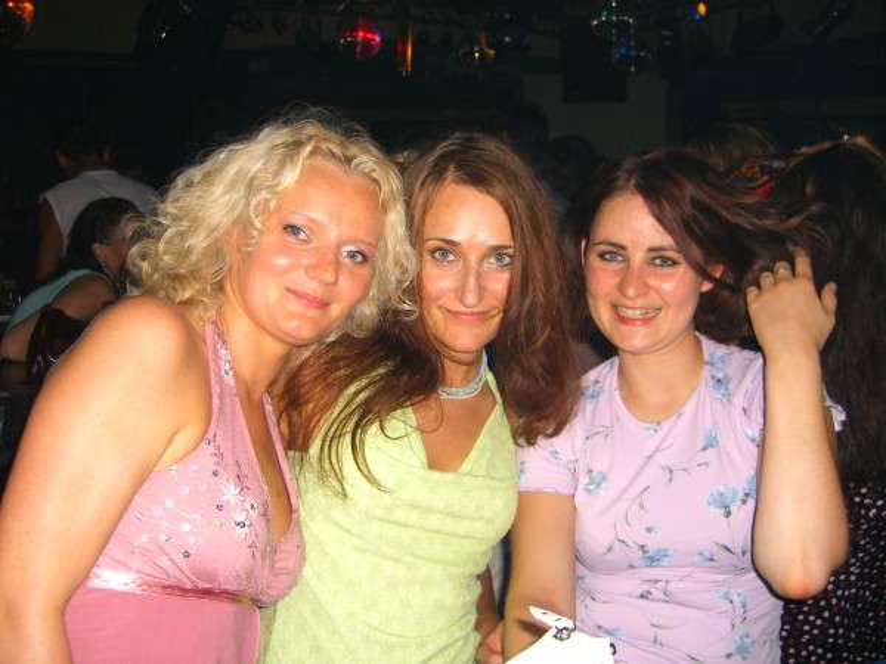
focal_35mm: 38
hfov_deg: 49.0
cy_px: 332
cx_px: 443
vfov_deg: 37.7
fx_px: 973
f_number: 2.8
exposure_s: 1/60
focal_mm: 7.9
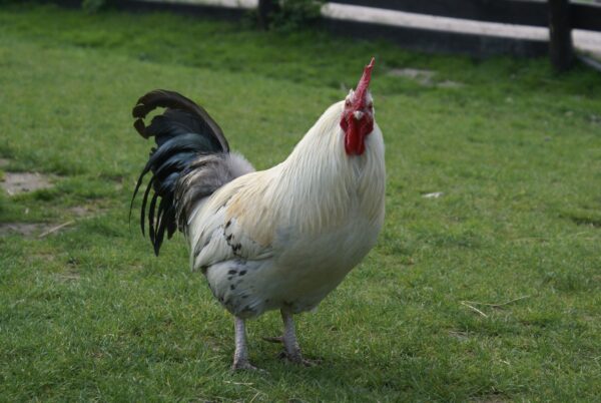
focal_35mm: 105
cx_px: 300
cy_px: 202
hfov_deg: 19.4
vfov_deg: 13.1
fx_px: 1755
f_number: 7.1
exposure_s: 1/160
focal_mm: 70
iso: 100
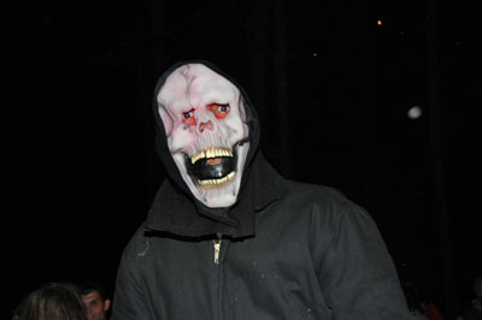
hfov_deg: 41.1
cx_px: 241
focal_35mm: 48
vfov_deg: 28.0
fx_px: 642
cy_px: 160
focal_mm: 32
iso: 800
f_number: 4
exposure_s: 1/60
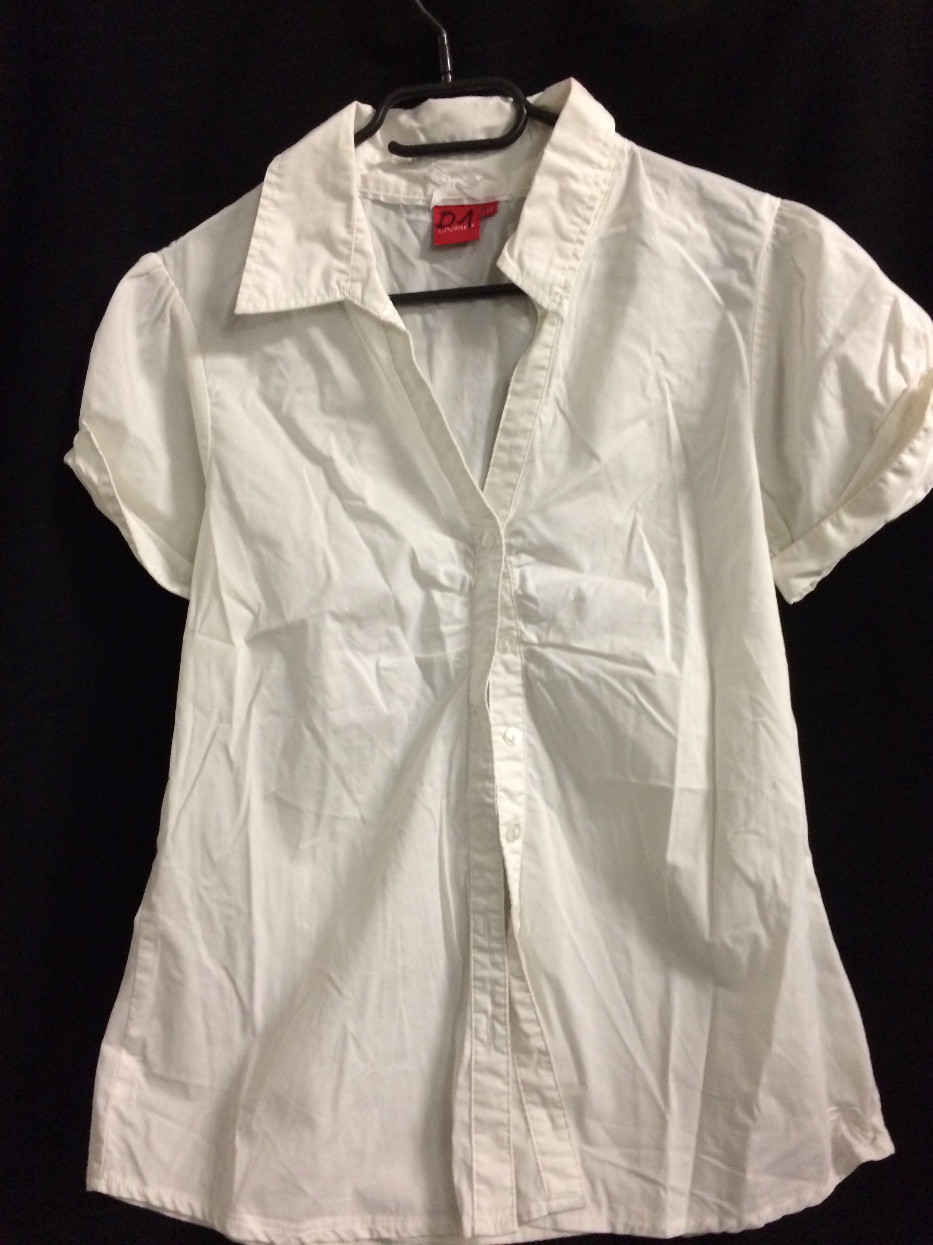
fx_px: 1042
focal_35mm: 29
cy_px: 622
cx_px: 466
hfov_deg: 48.2
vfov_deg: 61.7
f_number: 2.2
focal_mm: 4.15
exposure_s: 1/33
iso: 320
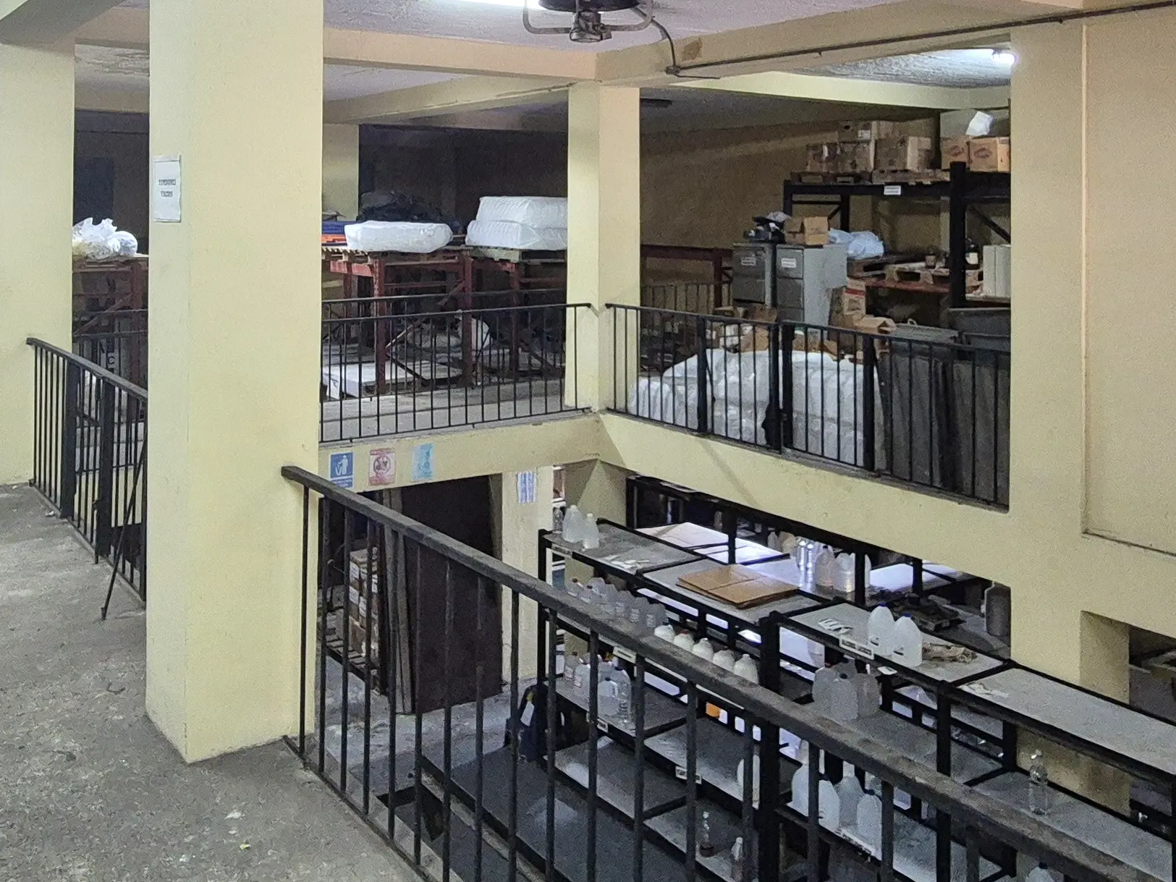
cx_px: 520
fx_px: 1087
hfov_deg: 56.7
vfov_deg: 42.5
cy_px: 196
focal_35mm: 32
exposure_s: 1/60
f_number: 2.2
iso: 800
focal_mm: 2.2
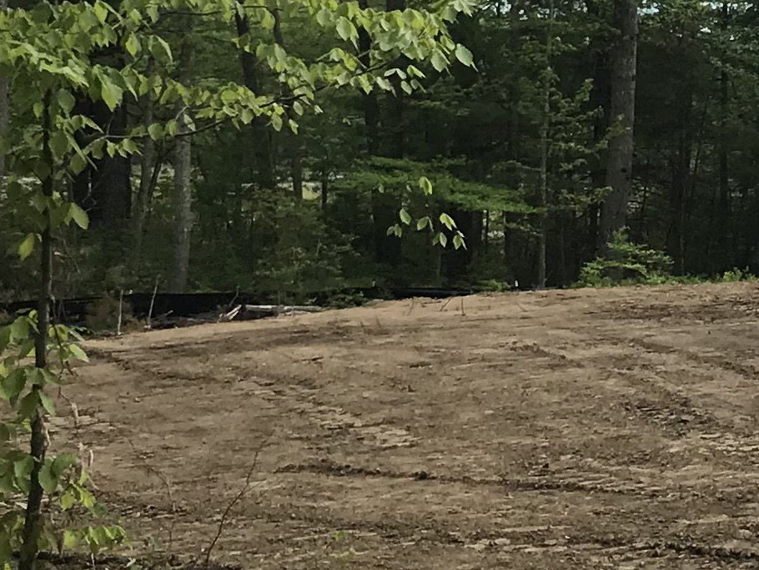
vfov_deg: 11.9
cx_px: 914
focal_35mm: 124
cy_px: 198
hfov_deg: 15.3
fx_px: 2720
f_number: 1.8
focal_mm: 3.99
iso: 20
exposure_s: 1/1330
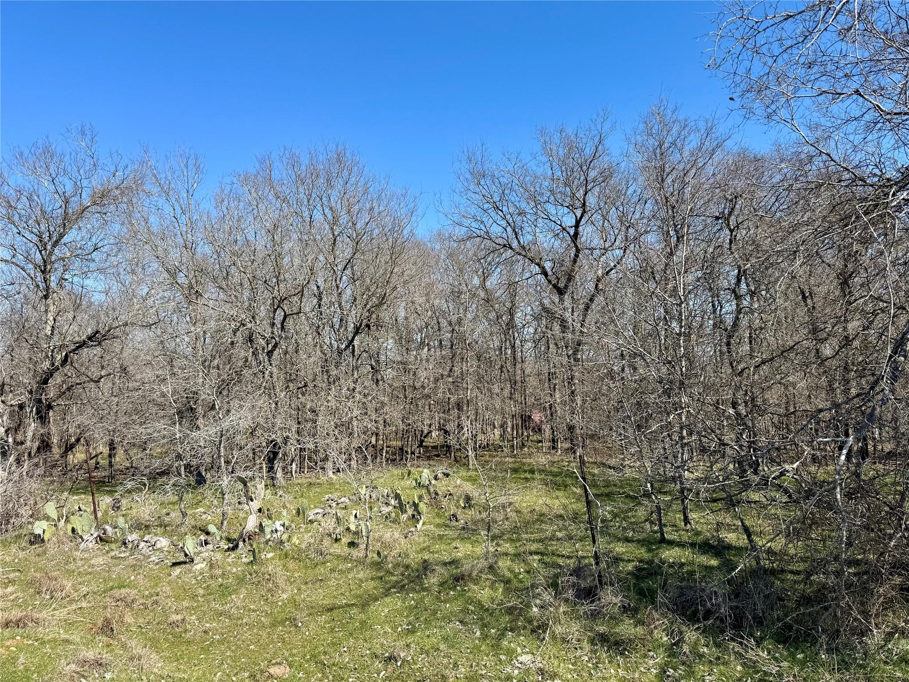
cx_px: 454
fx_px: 630
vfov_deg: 56.8
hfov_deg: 71.6
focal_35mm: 24
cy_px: 341
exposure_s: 1/3413
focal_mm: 6.76
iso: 80
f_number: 1.78
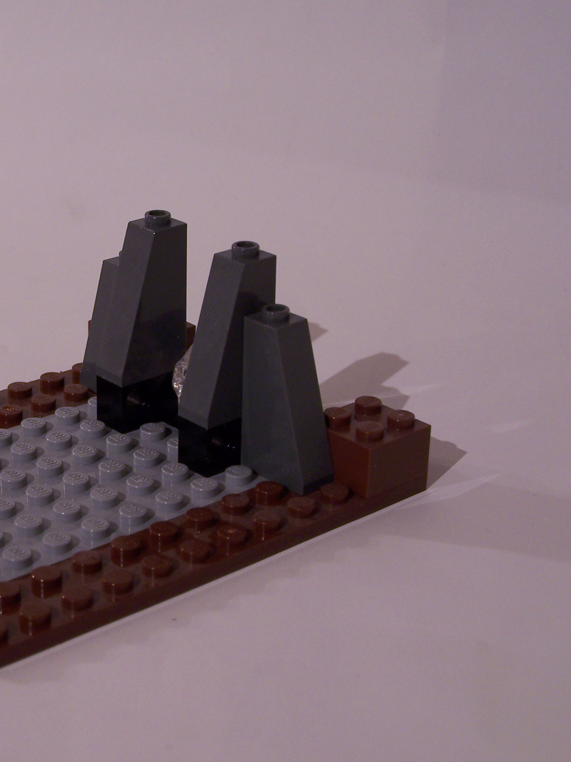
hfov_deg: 18.3
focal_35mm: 80
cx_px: 110
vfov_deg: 24.4
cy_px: 379
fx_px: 1759
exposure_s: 1/4
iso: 80
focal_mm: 9.8
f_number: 3.1
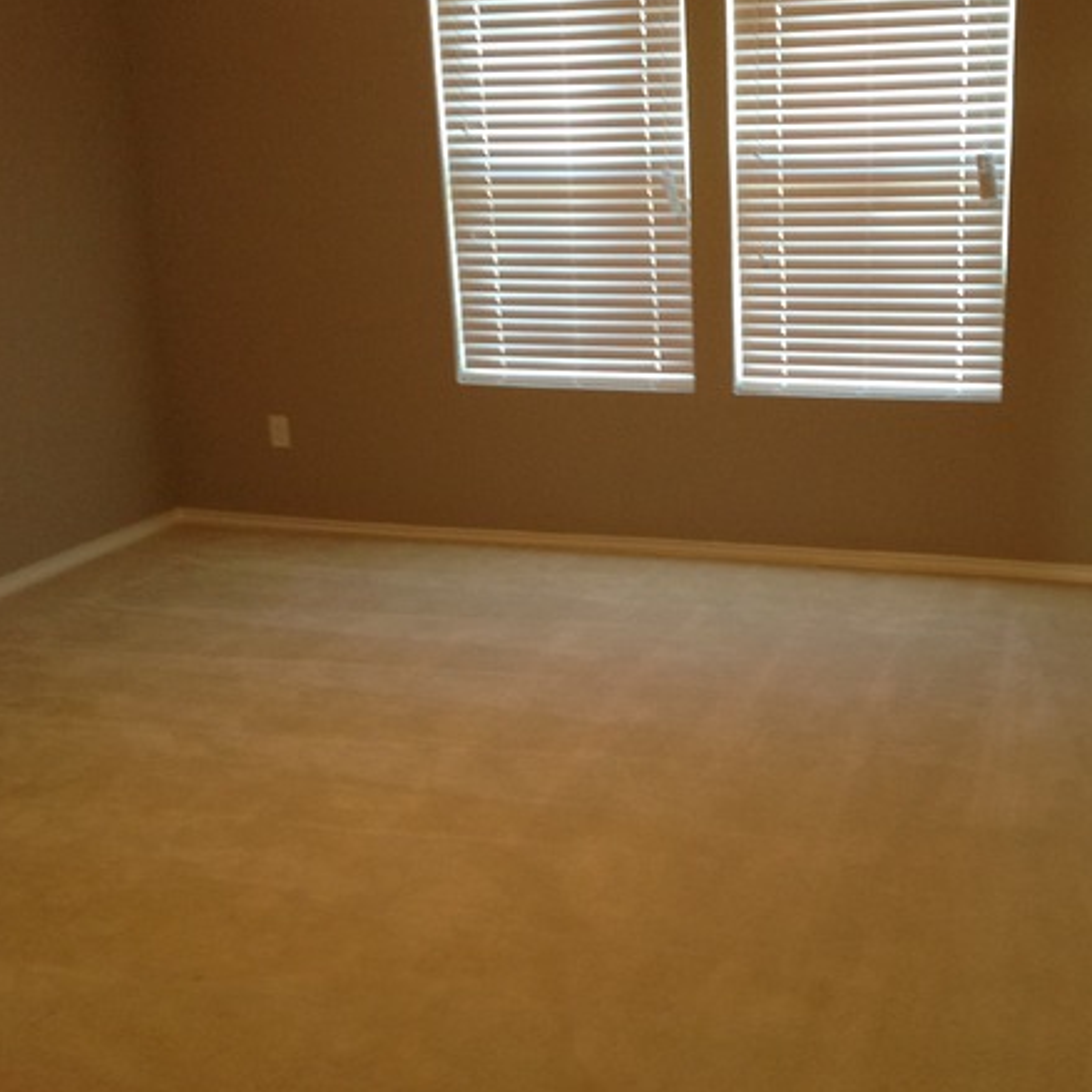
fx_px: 1606
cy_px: 515
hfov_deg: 37.1
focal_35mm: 45
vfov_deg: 37.5
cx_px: 736
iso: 100
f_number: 2.4
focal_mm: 4.28
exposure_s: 1/15
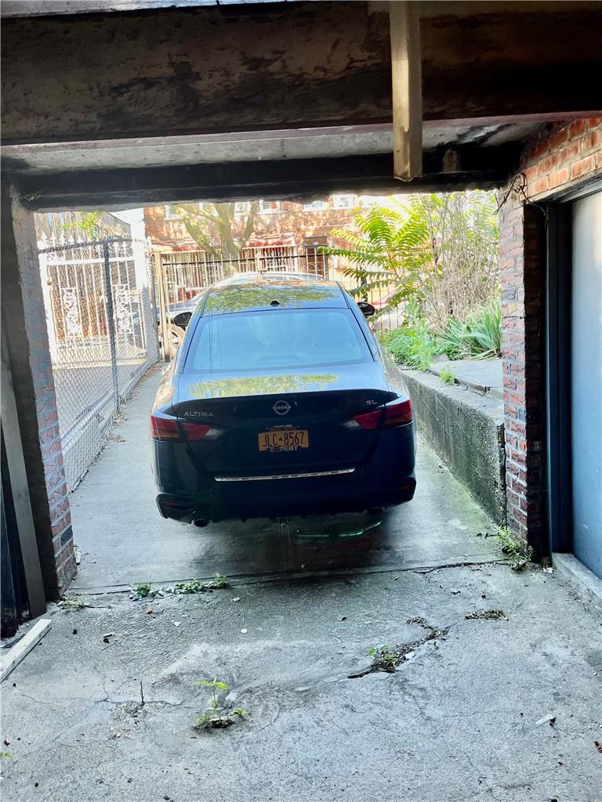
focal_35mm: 26
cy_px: 401
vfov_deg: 67.3
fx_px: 603
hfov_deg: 53.1
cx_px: 301
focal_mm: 5.1
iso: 32
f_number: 1.6
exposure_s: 1/122
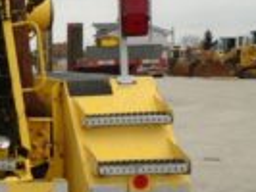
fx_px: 577
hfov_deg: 22.8
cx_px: -58
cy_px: 94
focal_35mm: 78
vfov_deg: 18.9
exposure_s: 1/640
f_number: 3.2
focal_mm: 4.6
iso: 100
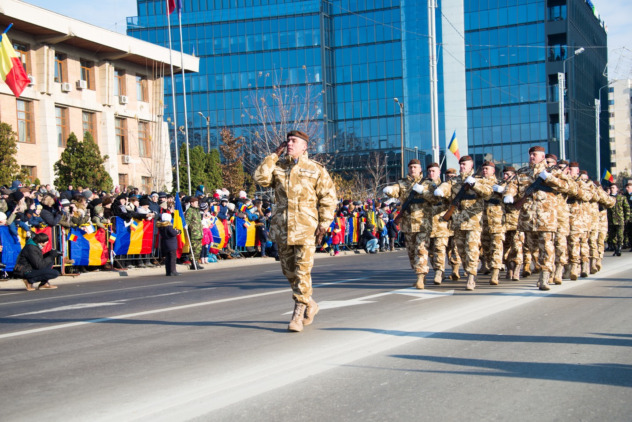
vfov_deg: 21.9
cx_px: 316
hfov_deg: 32.4
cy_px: 211
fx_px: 1089
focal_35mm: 62
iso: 100
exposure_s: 1/200
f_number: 6.3
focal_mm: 62
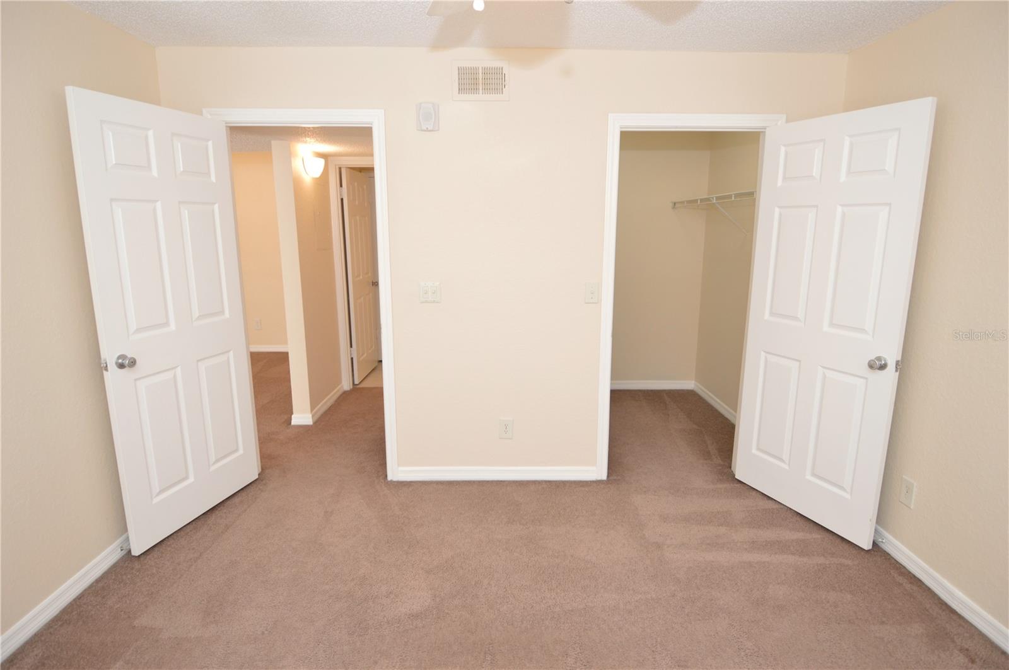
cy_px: 335
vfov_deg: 67.3
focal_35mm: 18
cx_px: 504
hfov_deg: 90.1
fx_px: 504
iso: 450
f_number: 4
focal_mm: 12
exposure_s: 1/60
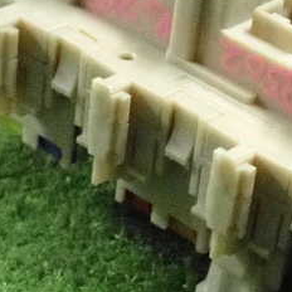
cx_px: 293
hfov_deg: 12.2
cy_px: 94
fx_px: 1355
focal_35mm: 142
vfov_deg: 12.3
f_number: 3.6
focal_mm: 11.09
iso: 6400
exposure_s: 1/125
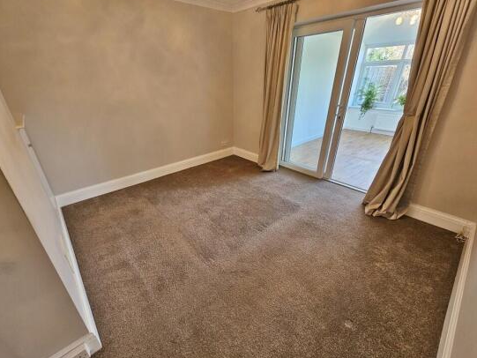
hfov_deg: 102.0
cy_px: 179
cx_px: 227
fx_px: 193
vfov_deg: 85.7
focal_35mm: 14
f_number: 2.2
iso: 160
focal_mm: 2.2
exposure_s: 1/50
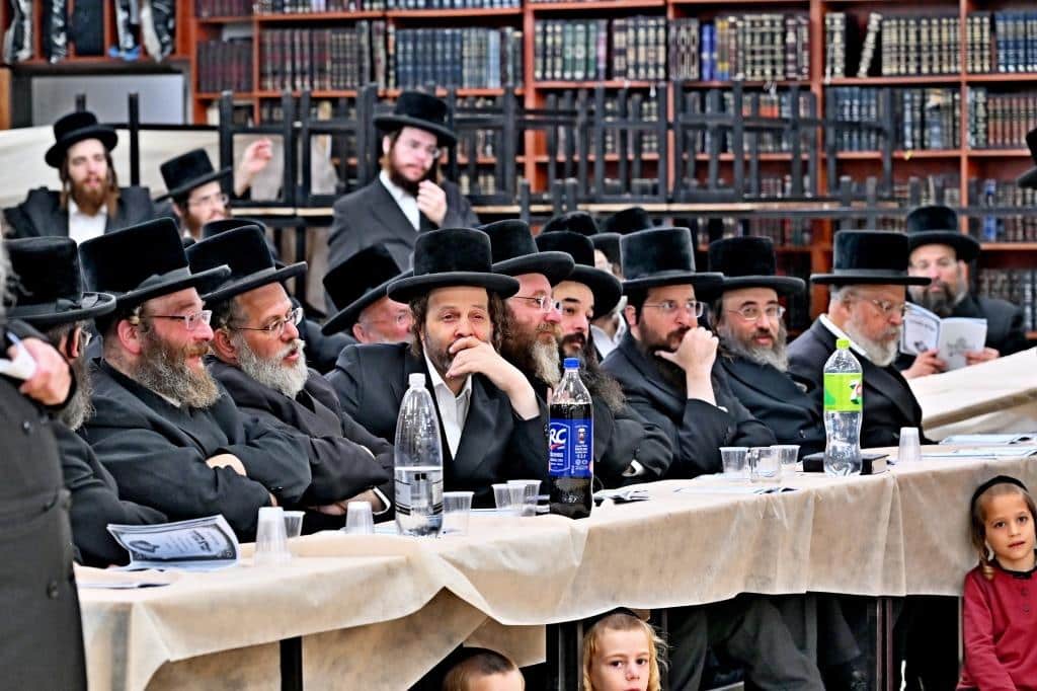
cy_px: 346
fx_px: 4521
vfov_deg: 8.7
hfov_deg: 13.1
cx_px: 518
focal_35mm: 157
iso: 800
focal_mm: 105
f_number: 4
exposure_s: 1/250
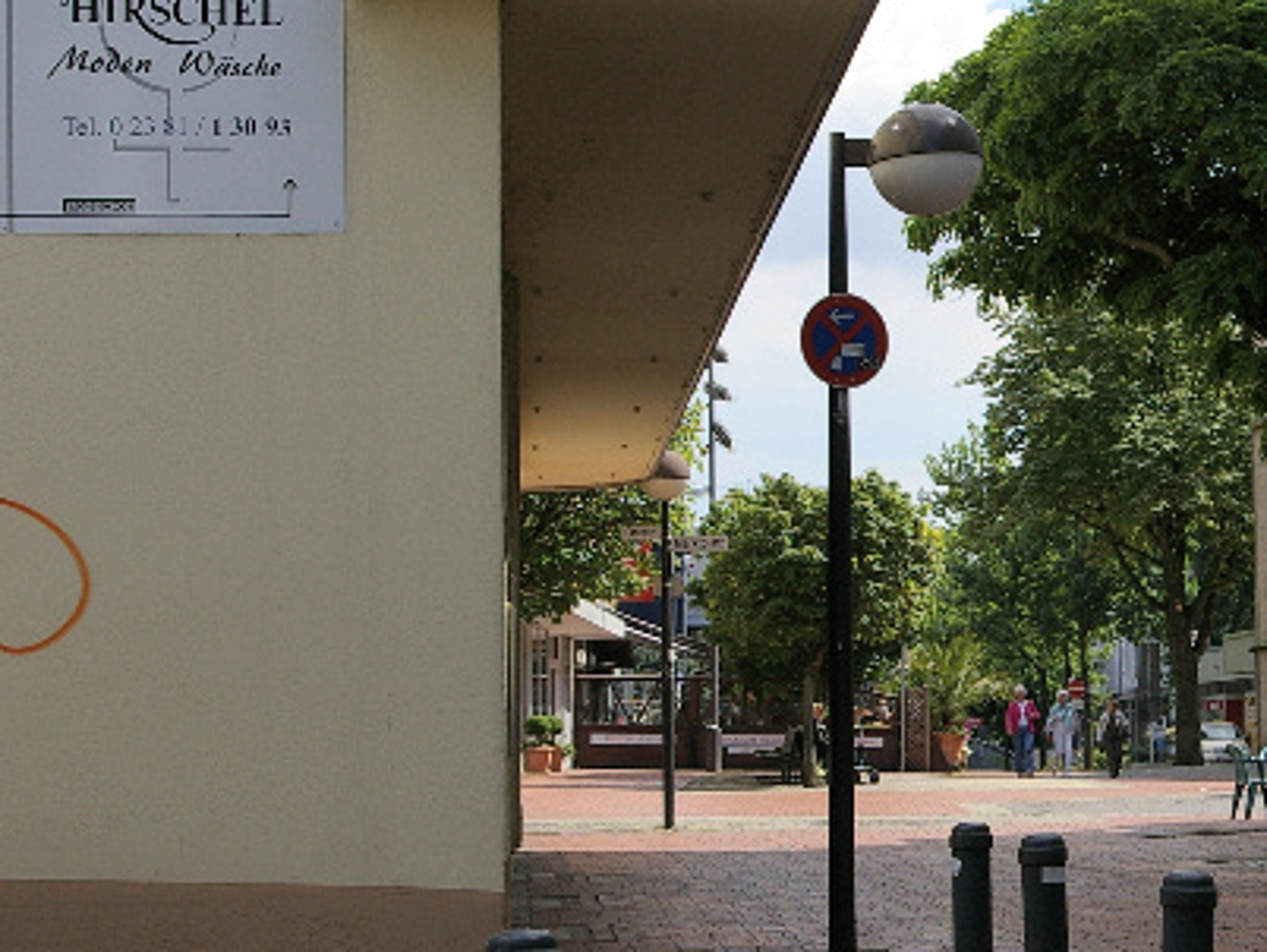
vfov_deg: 13.6
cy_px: 424
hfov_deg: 17.8
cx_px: 1135
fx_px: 3992
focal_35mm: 109
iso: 200
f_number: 9.5
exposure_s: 1/350
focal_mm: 38
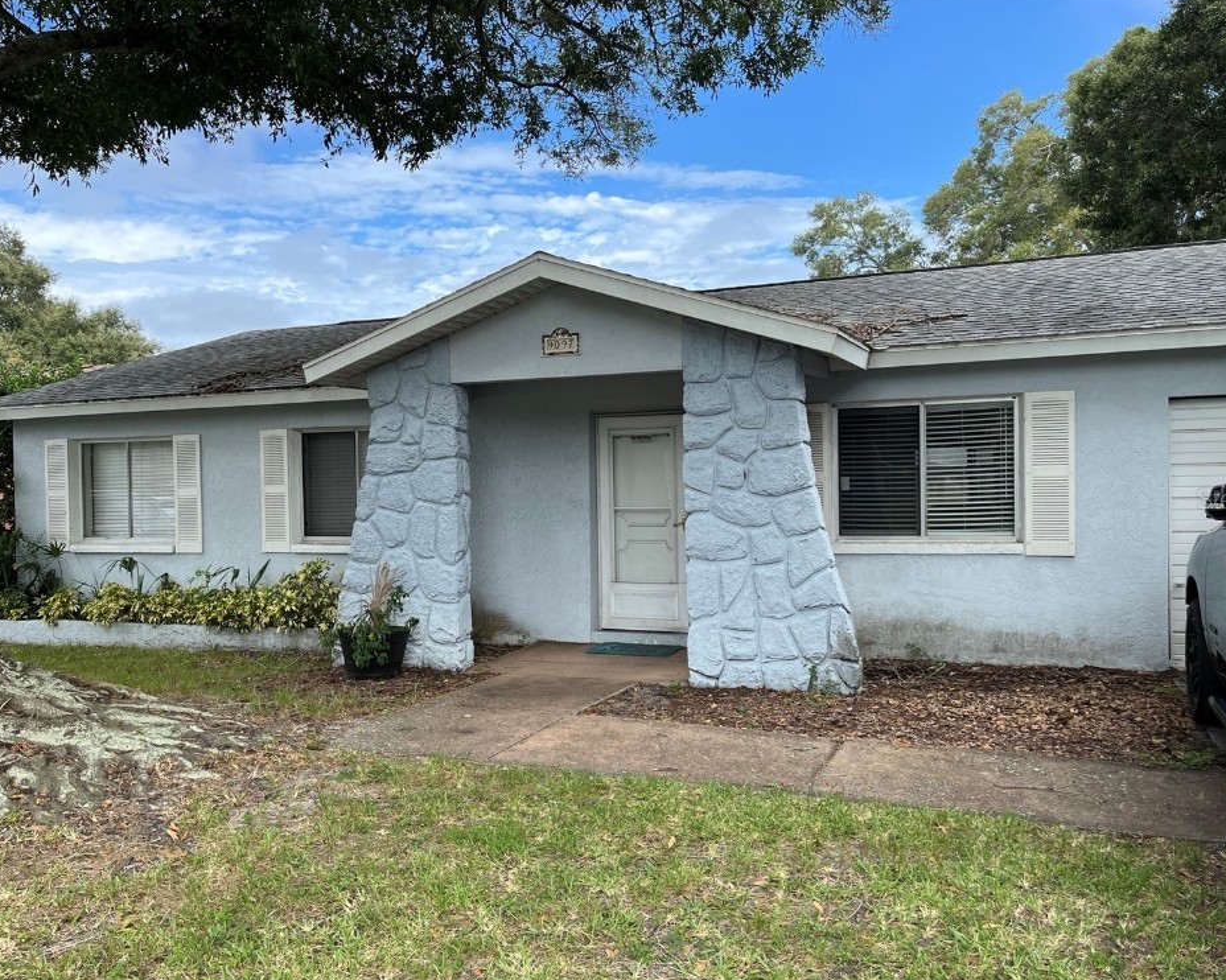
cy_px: 498
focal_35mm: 28
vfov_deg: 51.5
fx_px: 1016
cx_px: 646
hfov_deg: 62.2
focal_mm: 5.1
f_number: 1.6
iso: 50
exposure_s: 1/1325
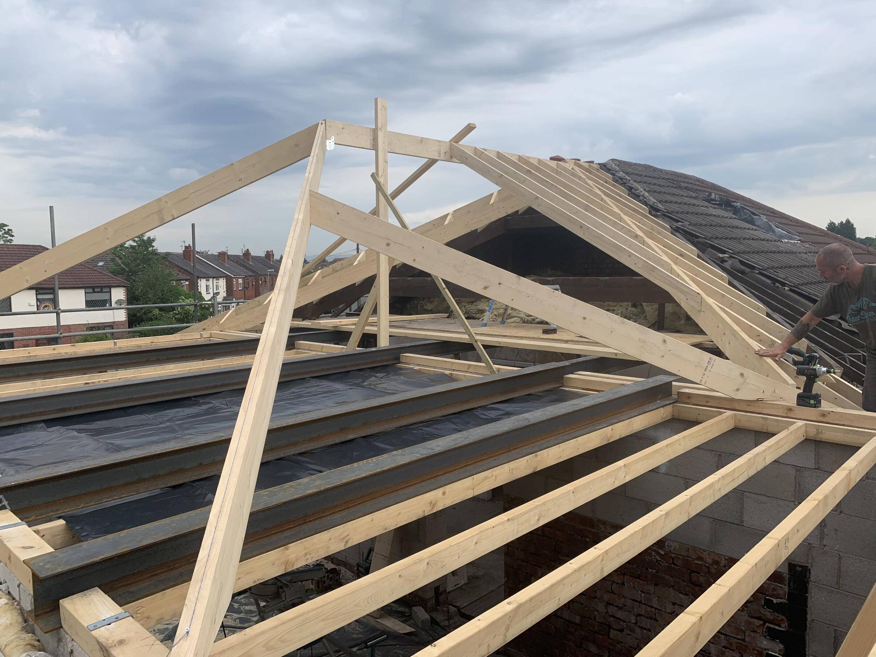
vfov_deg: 53.1
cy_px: 328
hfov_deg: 67.3
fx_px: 658
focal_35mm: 26
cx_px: 438
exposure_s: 1/802
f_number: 1.8
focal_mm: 4.25
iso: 25
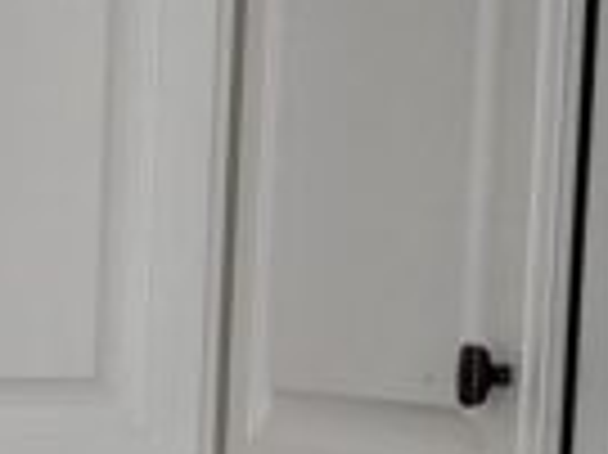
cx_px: -824
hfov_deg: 9.6
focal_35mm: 184
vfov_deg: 8.0
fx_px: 3229
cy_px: 575
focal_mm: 5.56
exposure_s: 1/120
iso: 513
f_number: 1.8
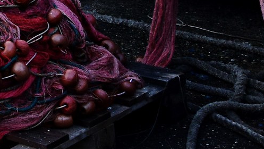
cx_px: -284
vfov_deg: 6.1
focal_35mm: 190
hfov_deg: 10.4
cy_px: -212
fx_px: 1327
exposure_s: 1/320
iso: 640
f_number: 13
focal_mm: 25
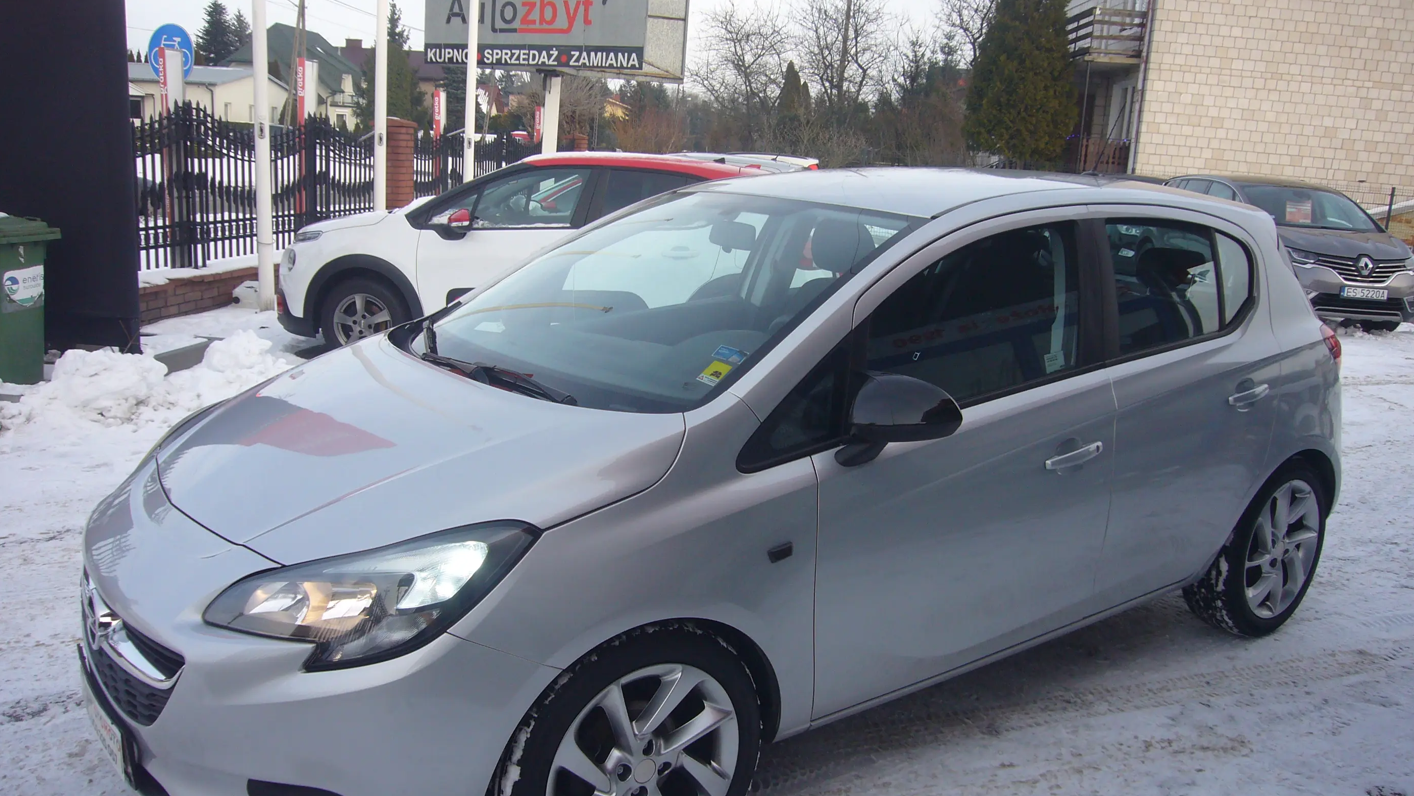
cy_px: 453
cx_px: 708
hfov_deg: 62.6
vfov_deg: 37.7
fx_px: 1162
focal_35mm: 31
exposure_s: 1/160
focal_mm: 4.6
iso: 80
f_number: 2.8
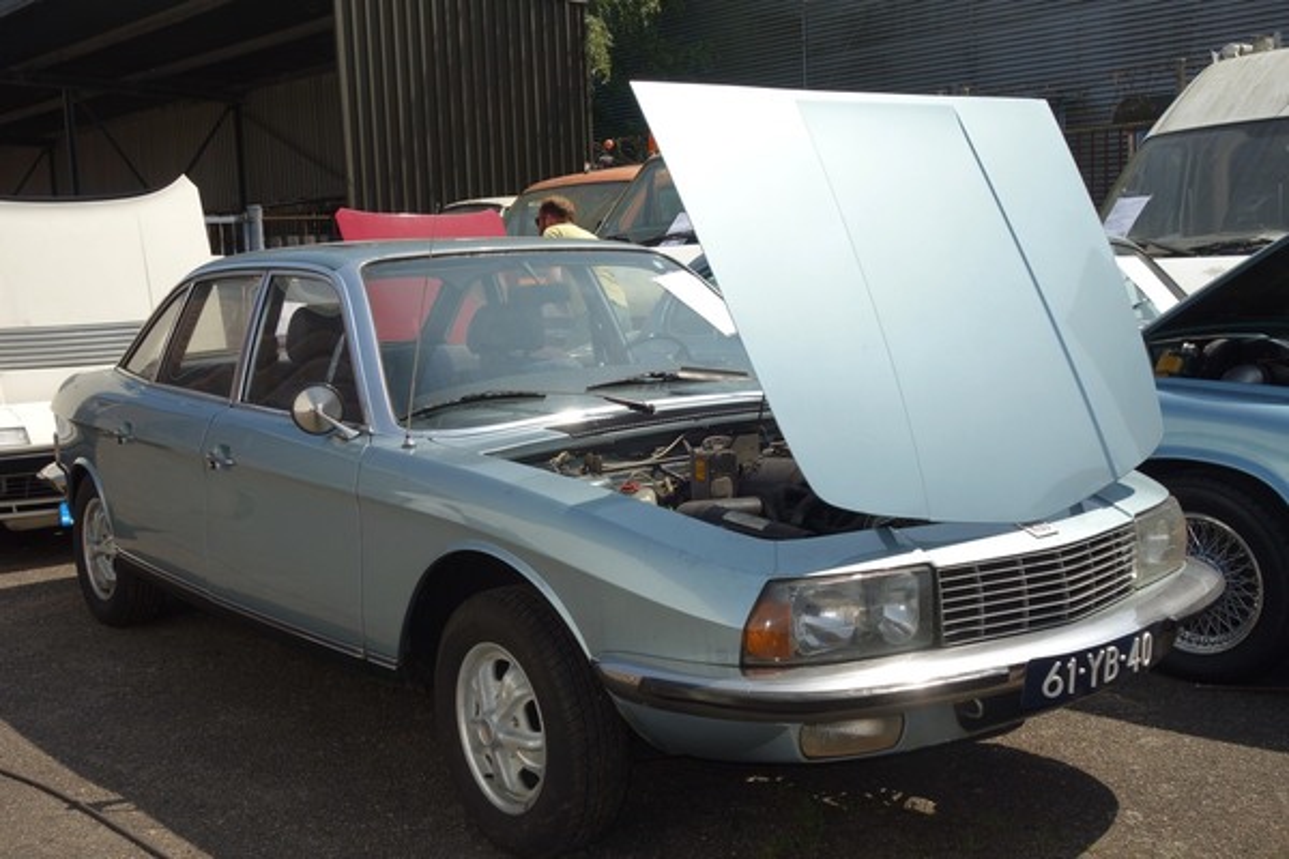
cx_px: 644
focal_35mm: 41
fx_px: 1468
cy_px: 430
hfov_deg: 47.4
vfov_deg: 32.6
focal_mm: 15.1
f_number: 5.6
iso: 125
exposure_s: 1/500
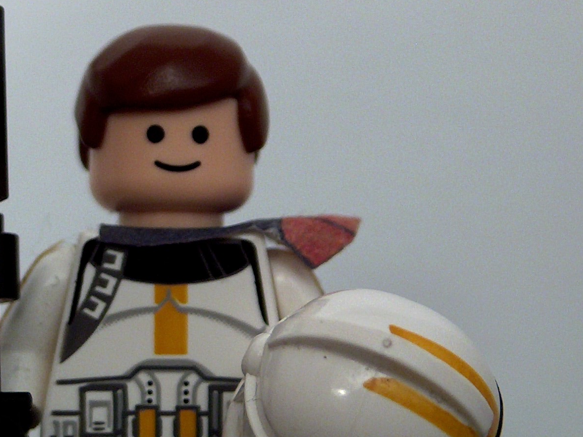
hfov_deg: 12.5
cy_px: 261
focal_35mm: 158
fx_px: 2660
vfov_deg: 9.4
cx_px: 165
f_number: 2.9
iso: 100
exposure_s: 1/1.05
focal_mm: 14.73
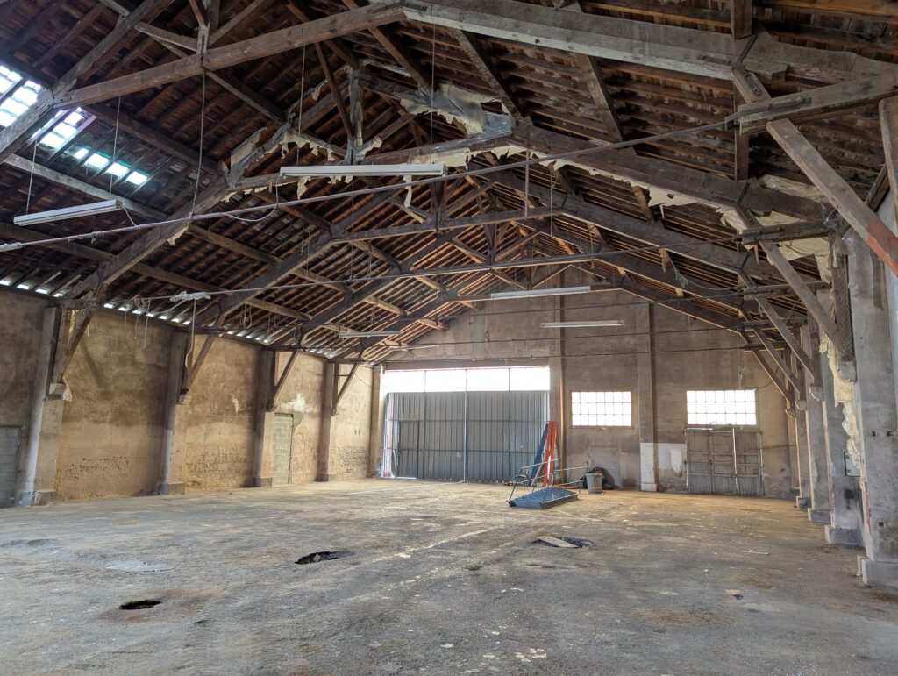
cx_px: 449
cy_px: 338
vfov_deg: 56.9
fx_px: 623
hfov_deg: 71.5
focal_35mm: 24
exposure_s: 1/43.5
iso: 103
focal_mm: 6.9
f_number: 1.68
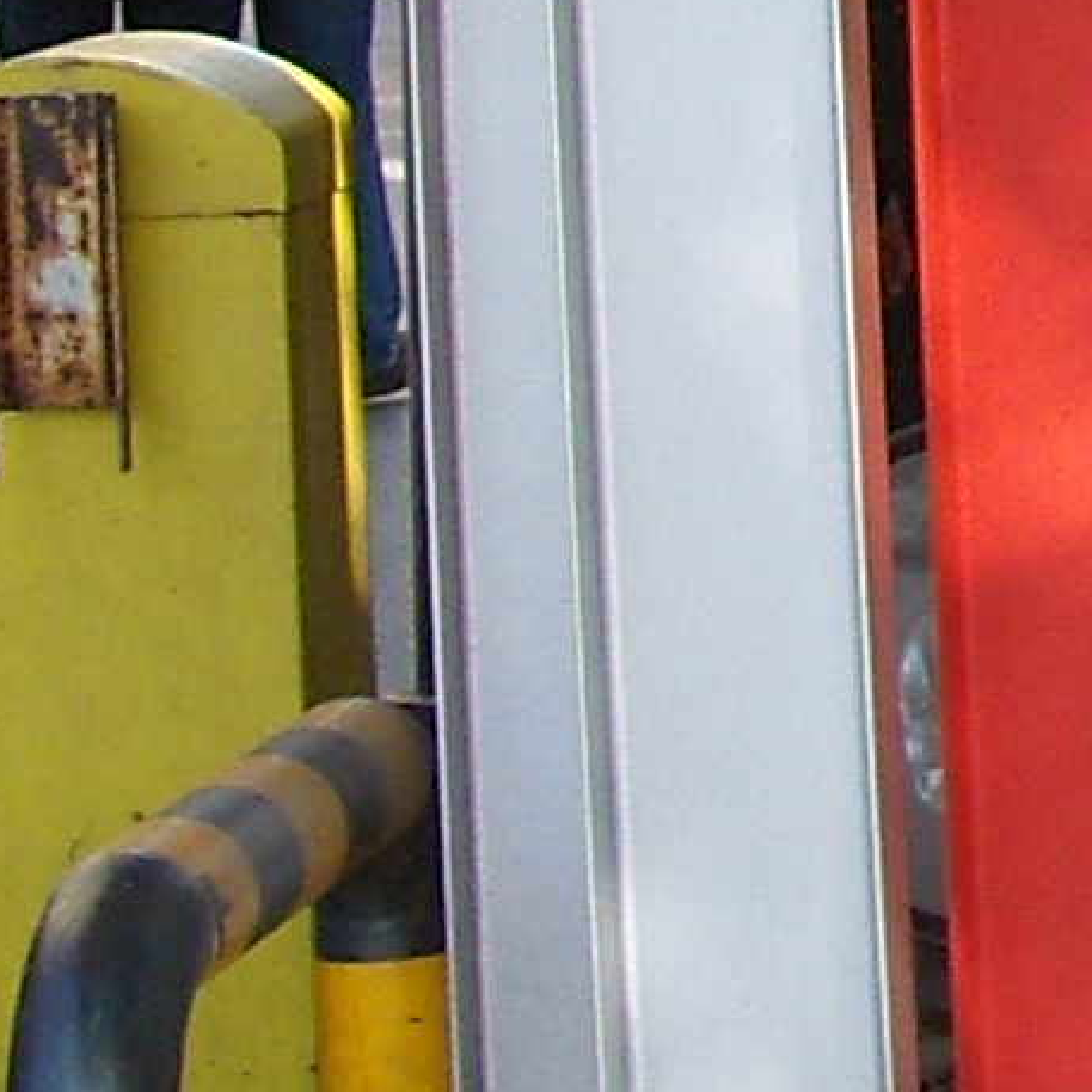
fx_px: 9565
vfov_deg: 6.3
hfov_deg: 6.0
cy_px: -1142
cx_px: 3427
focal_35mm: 268
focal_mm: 7.8
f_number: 2.8
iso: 80
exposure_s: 1/200
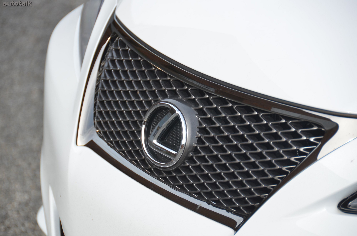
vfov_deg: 5.4
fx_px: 2524
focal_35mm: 255
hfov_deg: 8.1
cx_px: 178
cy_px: 118
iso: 400
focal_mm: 170
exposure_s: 1/1250
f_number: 5.6
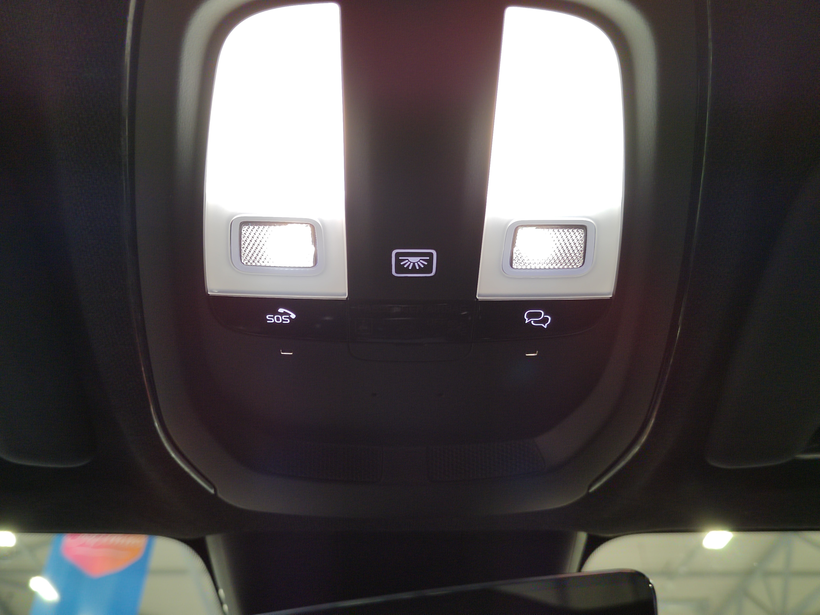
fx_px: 711
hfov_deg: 60.0
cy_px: 308
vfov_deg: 46.8
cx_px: 410
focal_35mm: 30
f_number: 1.9
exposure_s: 1/50
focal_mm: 5.52
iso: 600
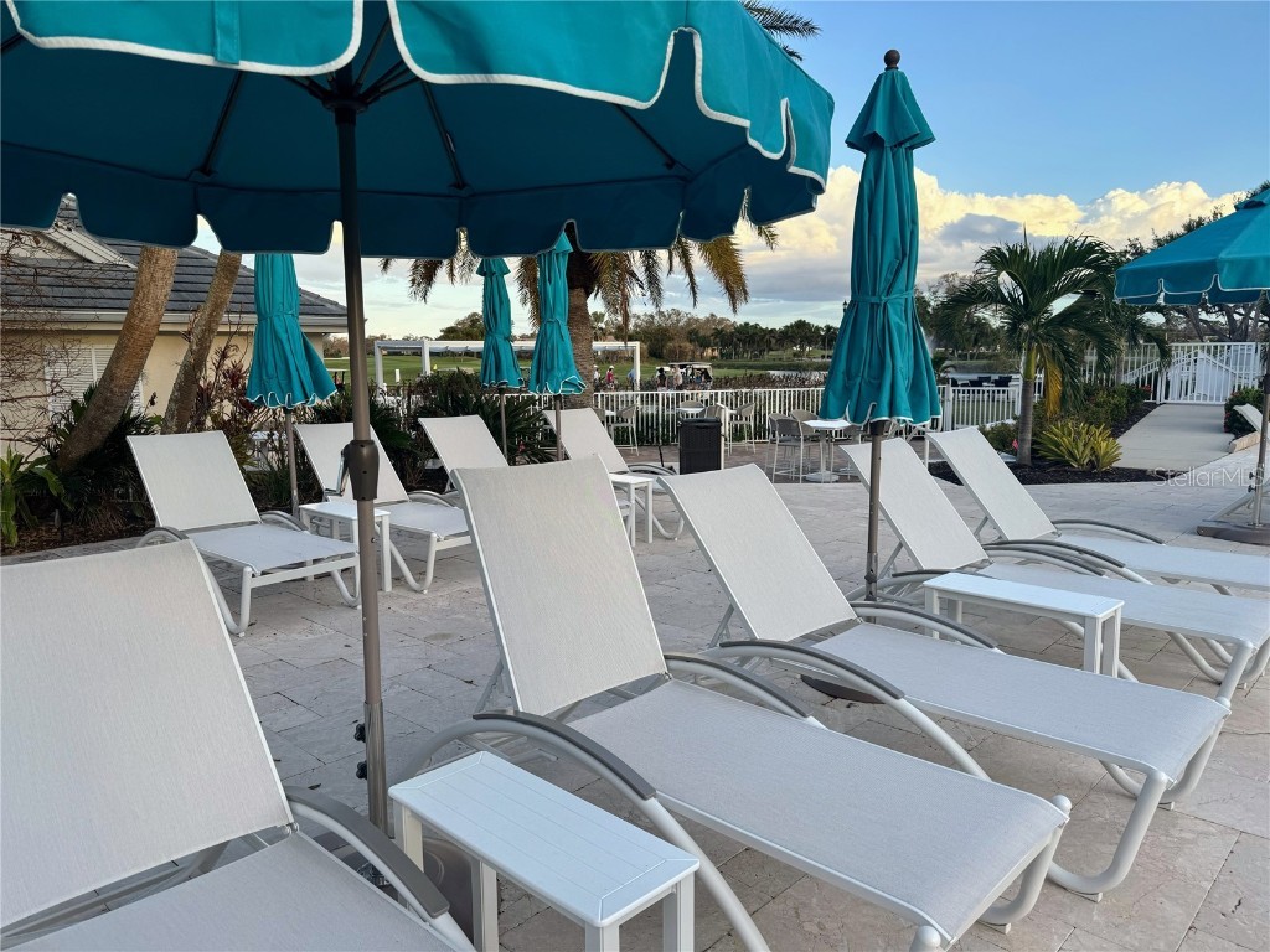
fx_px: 881
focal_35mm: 24
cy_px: 476
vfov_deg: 56.8
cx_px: 635
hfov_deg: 71.6
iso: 80
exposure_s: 1/1059
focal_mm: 6.76
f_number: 1.78
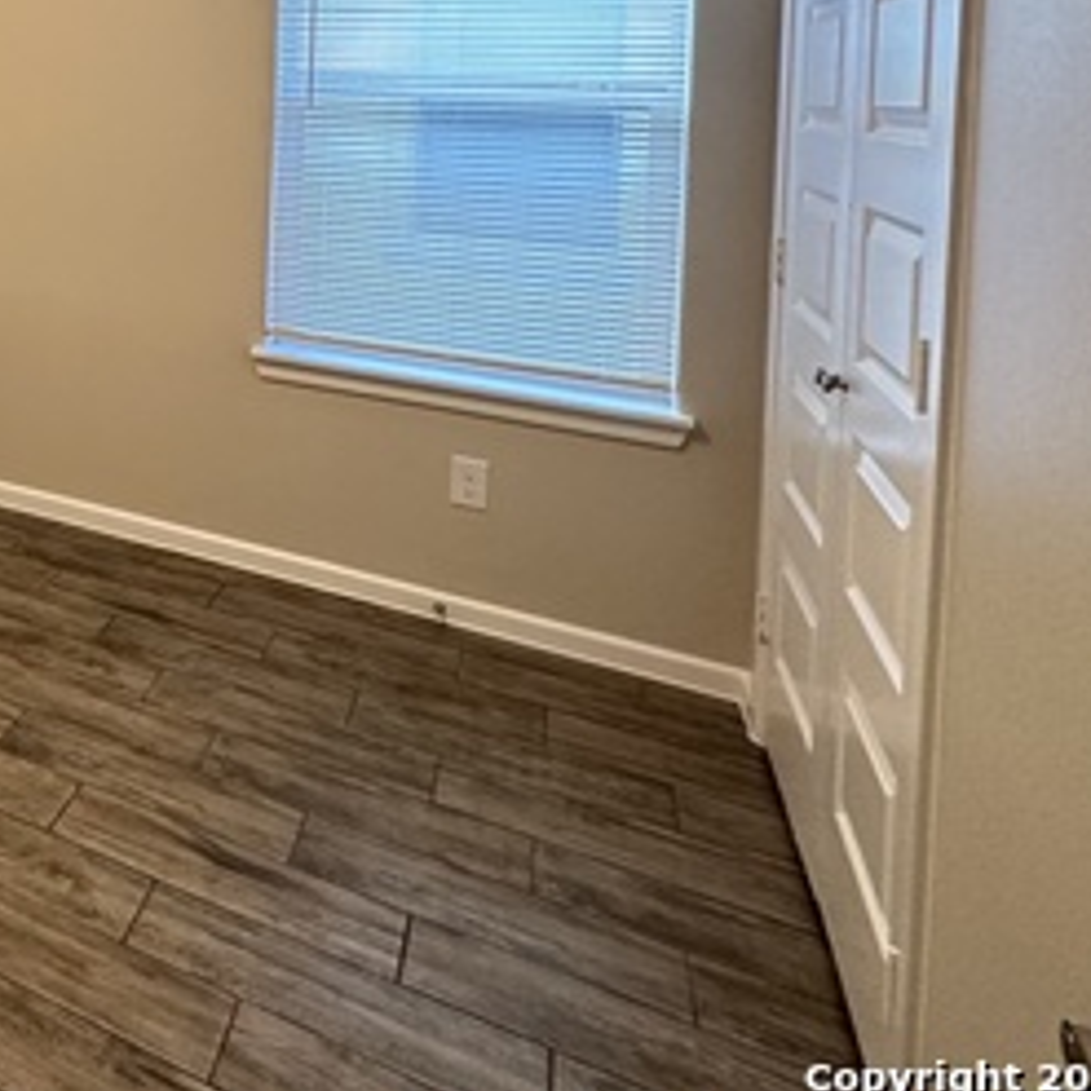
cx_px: -256
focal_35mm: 32
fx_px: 1141
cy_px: 97
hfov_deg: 37.1
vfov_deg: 45.9
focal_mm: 2.22
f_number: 2.2
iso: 250
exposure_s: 1/60
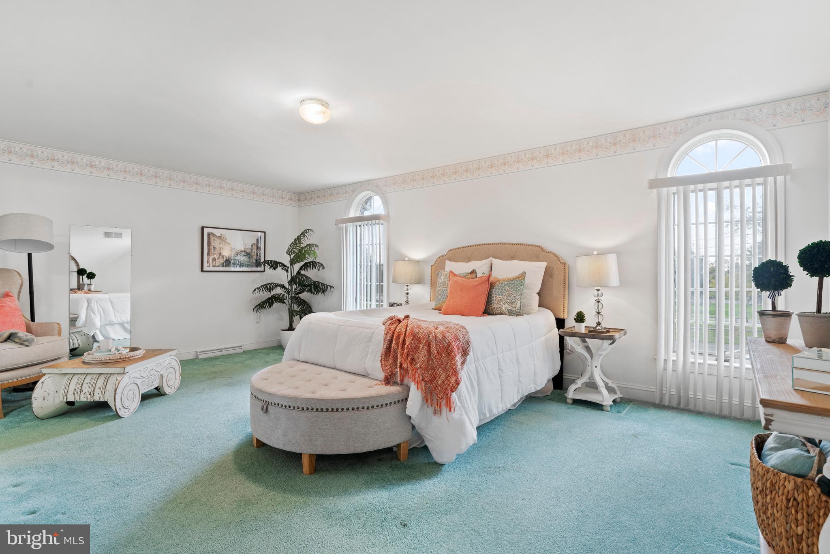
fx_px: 392
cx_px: 415
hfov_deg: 93.3
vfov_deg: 70.5
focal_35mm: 17
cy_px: 277
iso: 500
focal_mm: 17
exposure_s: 1/10
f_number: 6.3
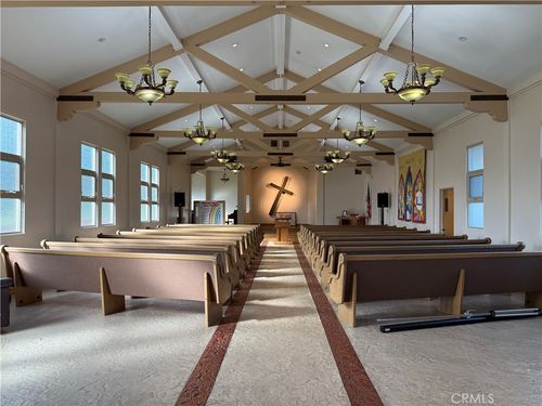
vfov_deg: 56.8
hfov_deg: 71.6
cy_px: 203
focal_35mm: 24
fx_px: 376
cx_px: 271
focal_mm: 6.76
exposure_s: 1/234
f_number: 1.78
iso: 80
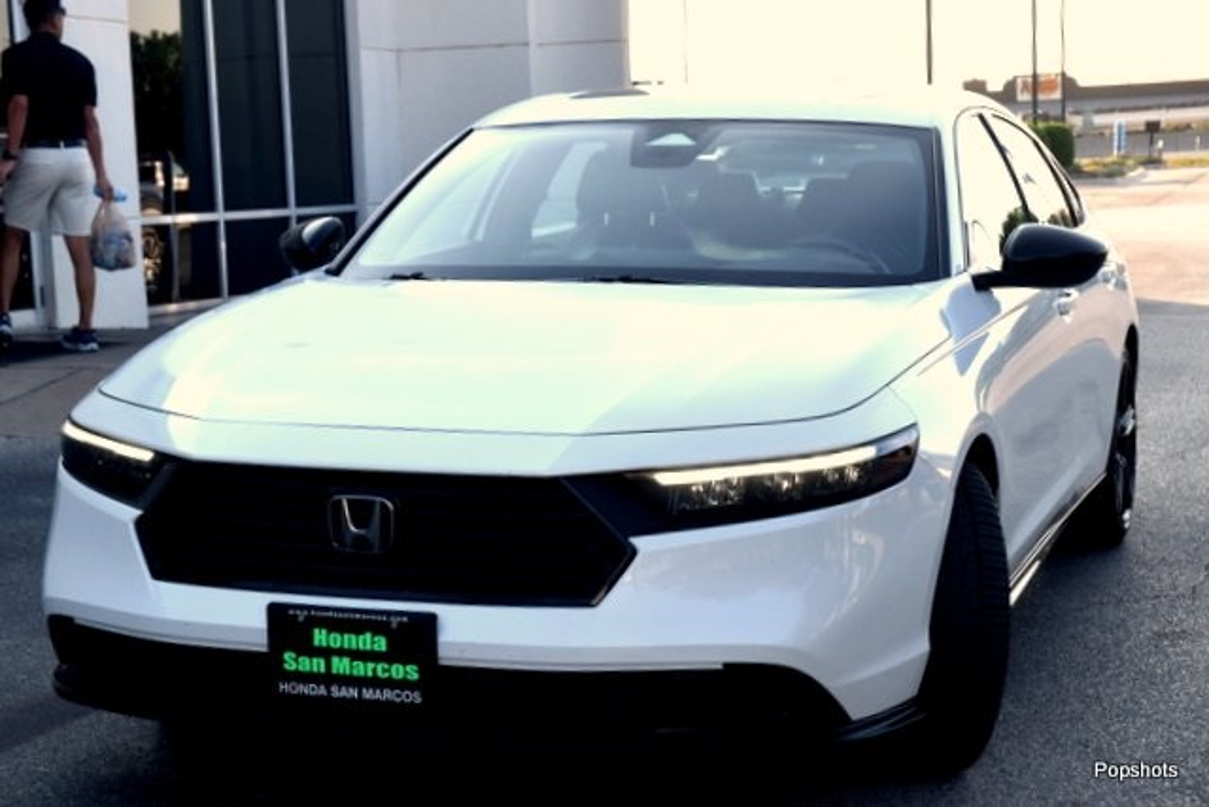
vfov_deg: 19.7
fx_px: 2318
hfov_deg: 29.2
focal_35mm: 69
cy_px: 404
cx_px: 604
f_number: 8
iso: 200
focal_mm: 46
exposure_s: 1/250
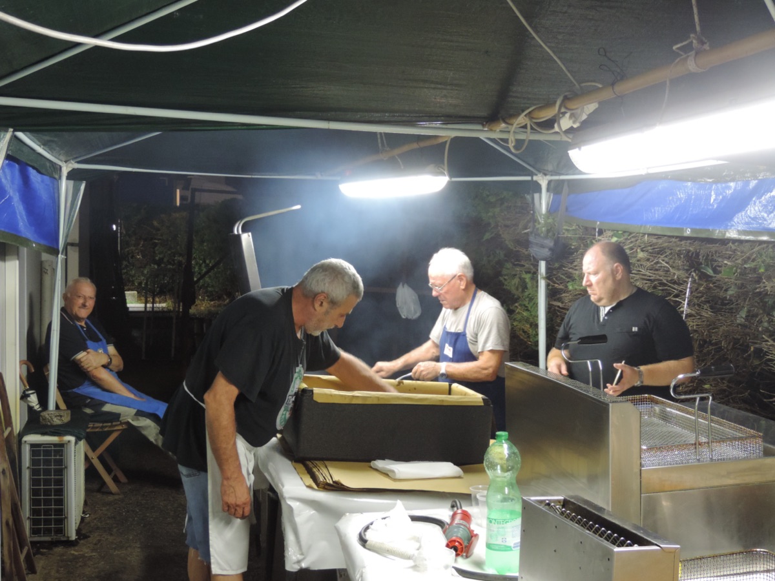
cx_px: 388
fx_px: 1052
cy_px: 290
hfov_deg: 40.4
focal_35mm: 47
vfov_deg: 30.9
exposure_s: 1/13
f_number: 3.5
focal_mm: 8.3
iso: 560
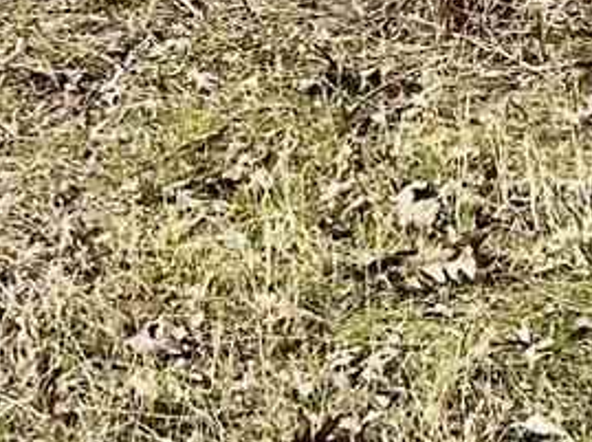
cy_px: -526
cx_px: 191
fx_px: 3125
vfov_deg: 7.7
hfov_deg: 10.8
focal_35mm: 183
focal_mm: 6.86
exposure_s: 1/3155
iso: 80
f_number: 1.78
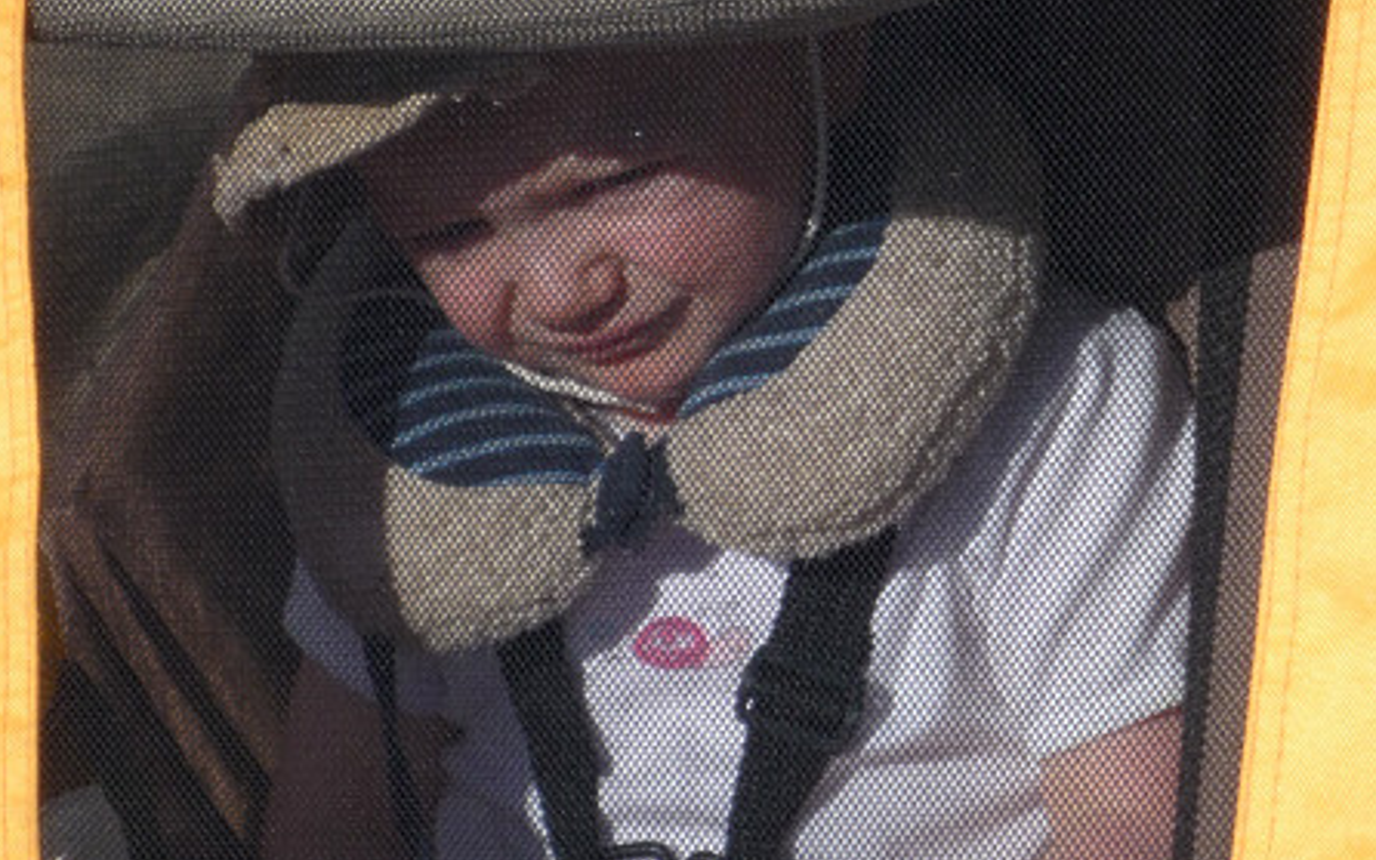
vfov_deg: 6.3
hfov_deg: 10.1
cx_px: 665
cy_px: 506
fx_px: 7802
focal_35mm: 208
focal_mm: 22
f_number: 5.9
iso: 100
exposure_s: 1/640
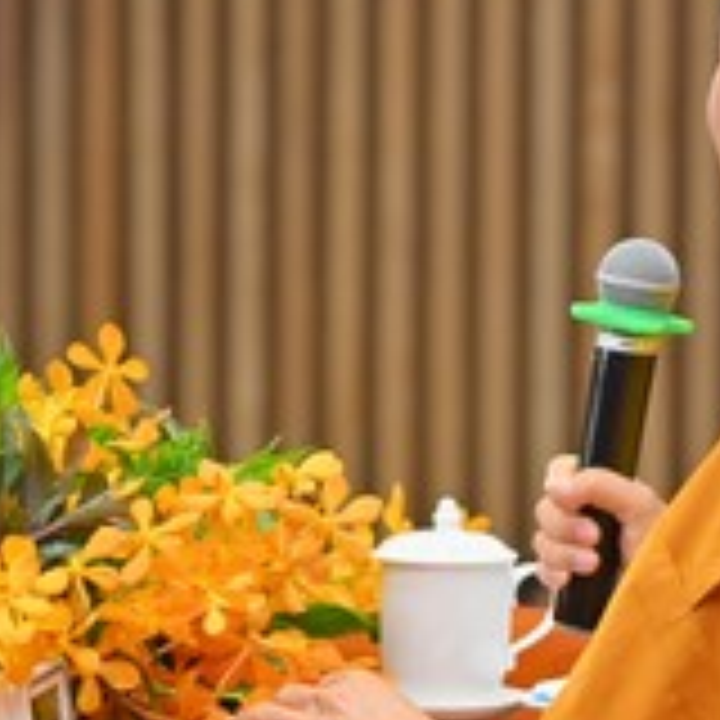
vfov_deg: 4.2
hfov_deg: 4.2
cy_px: 407
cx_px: 369
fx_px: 9719
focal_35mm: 413
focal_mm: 120
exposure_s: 1/125
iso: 1250
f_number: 4
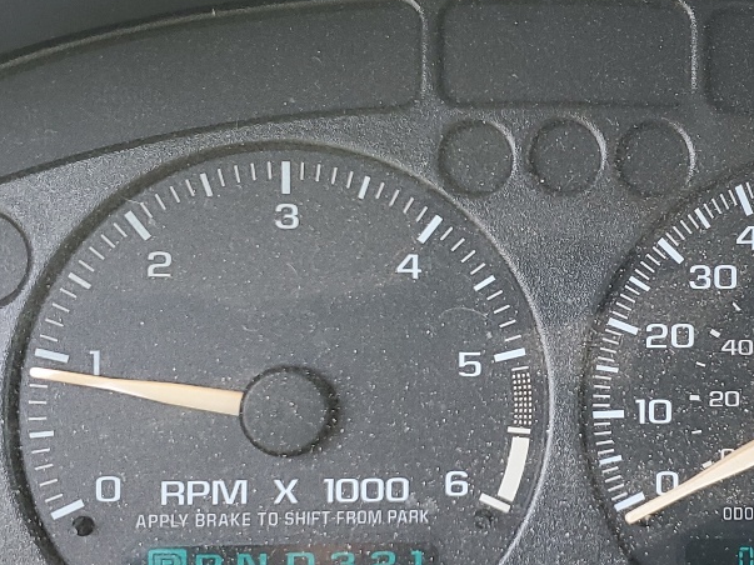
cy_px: 391
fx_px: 1503
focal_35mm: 69
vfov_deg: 21.2
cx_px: 531
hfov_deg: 27.9
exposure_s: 1/120
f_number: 1.5
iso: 60
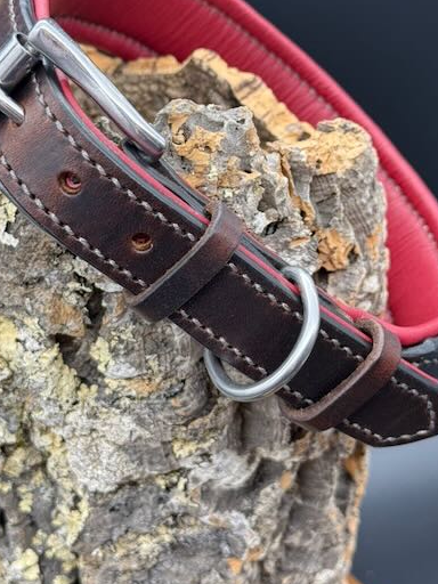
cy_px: 233
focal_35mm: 75
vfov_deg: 25.9
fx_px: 1265
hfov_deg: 19.6
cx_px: 204
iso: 80
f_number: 1.78
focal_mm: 6.76
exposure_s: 1/121
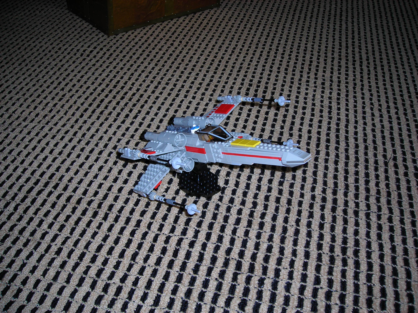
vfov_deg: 37.7
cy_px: 156
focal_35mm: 38
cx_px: 209
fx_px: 459
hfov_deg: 49.0
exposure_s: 1/60.1
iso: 50
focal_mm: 6.3
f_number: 3.2
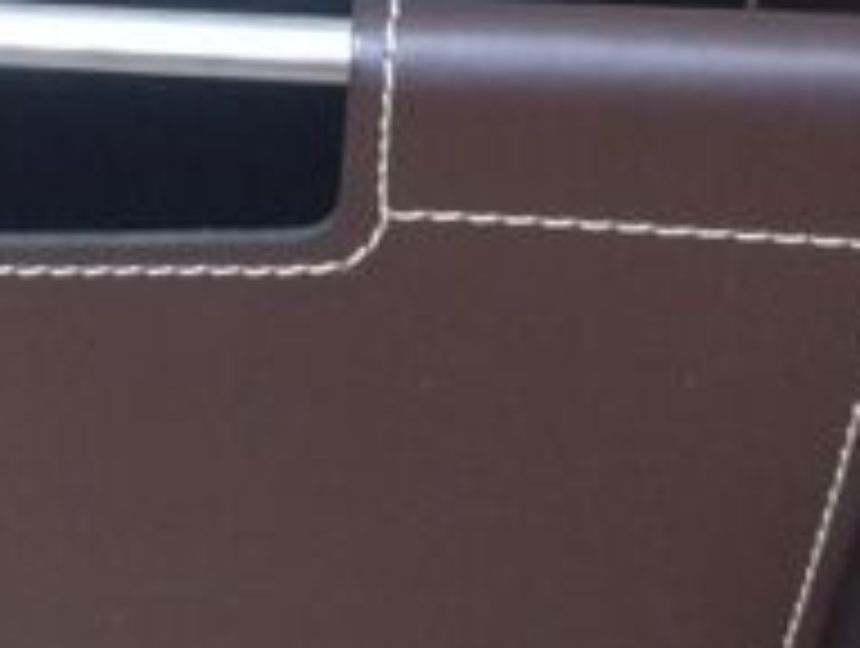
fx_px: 2414
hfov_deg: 19.7
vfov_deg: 15.3
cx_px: 23
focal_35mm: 97
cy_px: 315
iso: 320
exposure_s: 1/33
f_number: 2.2
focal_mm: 4.15
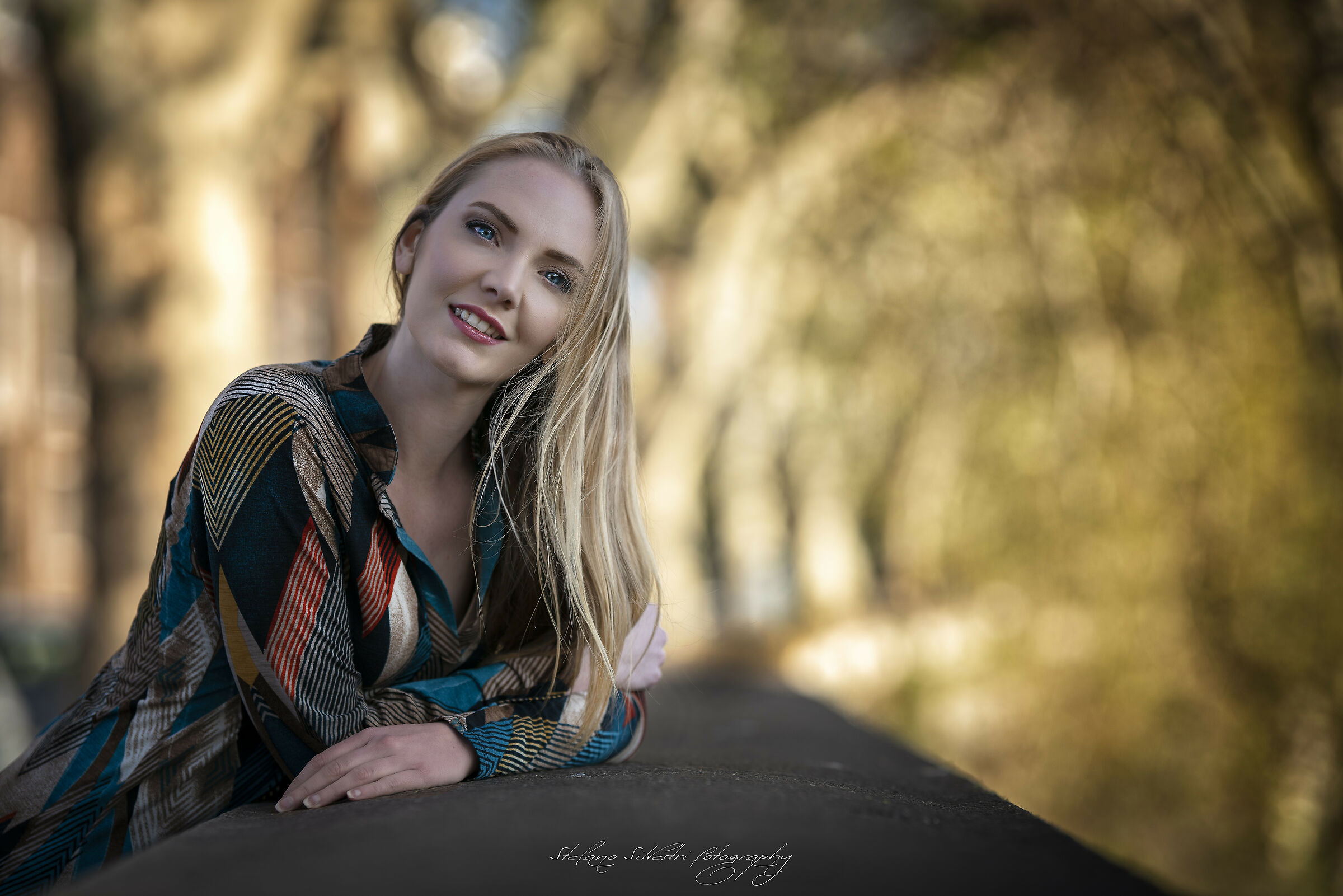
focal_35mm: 105
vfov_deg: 13.0
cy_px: 448
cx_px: 672
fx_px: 3918
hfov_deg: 19.5
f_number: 2
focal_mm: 105
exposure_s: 1/640
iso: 100
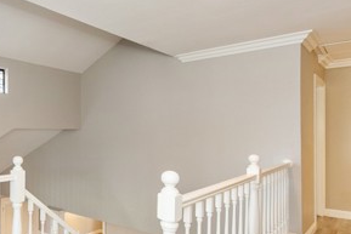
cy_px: 132
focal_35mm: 31
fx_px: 302
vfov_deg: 42.3
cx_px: 40
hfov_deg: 53.3
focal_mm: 14
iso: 800
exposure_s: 1/100
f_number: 4.5
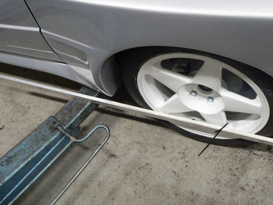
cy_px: 98
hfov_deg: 42.9
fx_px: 347
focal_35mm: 44
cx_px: 151
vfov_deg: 32.9
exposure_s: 1/6
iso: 200
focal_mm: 6
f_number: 2.8
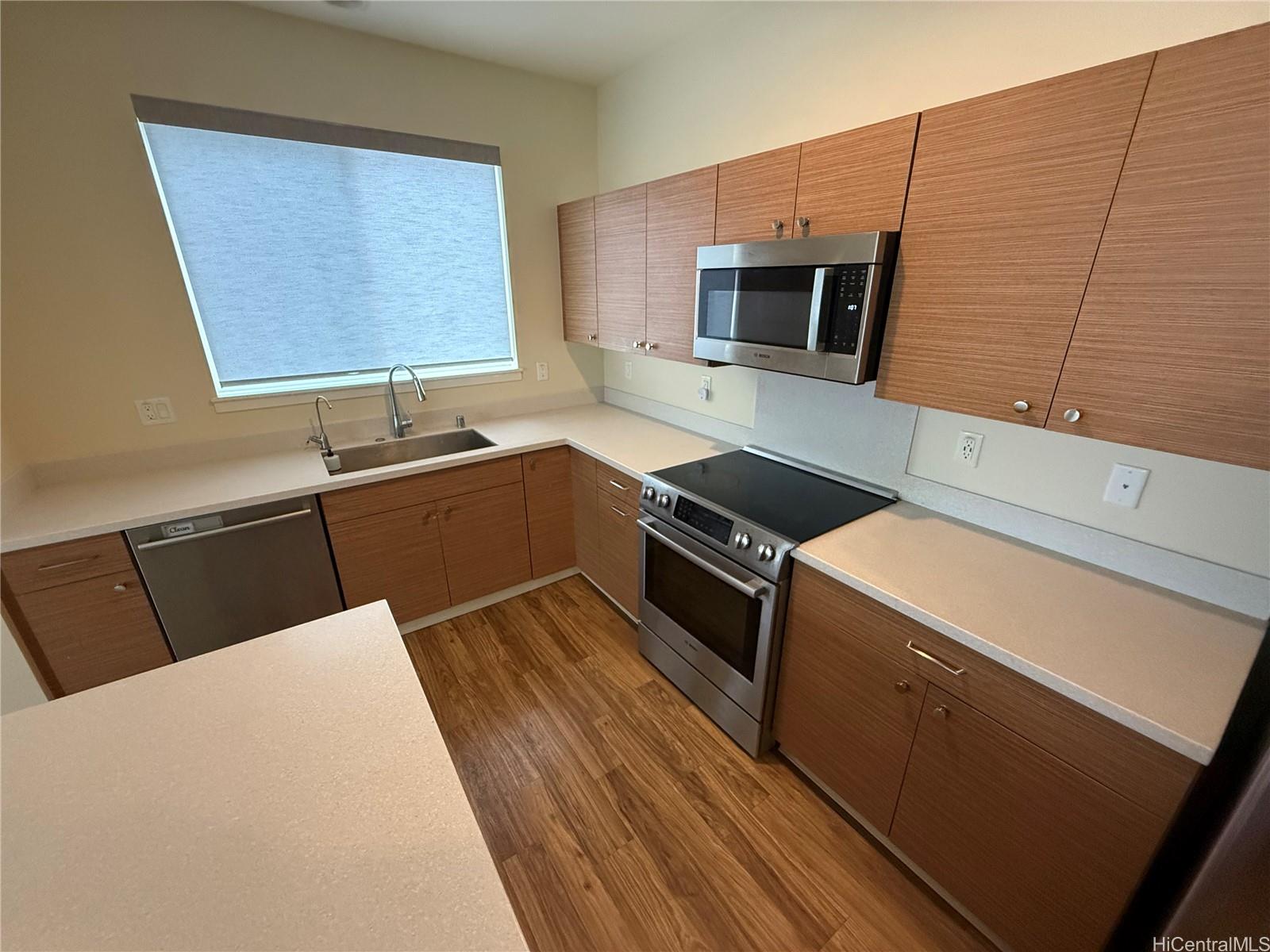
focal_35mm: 14
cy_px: 476
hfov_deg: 102.1
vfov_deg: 85.7
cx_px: 635
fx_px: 514
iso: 640
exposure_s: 1/120
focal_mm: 2.22
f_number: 2.2
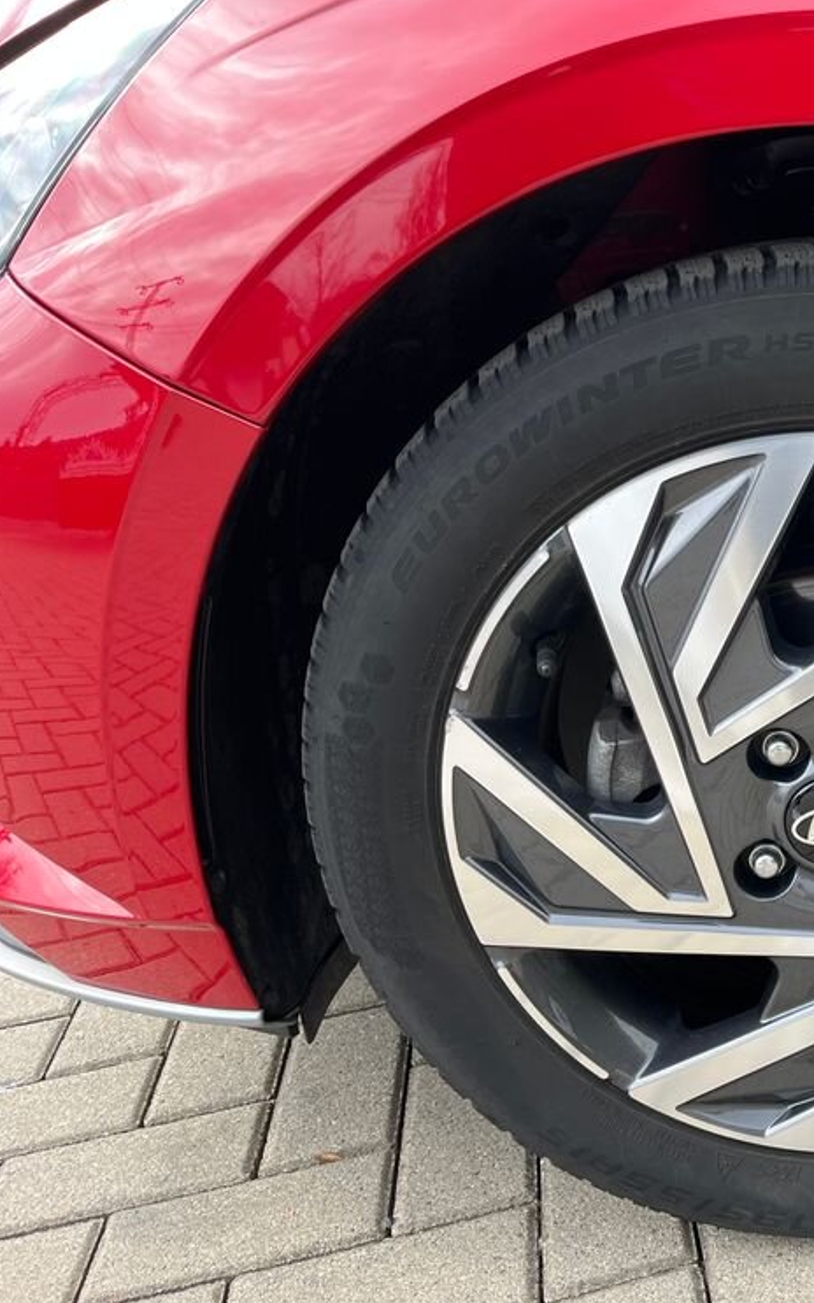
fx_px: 1350
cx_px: 886
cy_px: 638
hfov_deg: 30.2
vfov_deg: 51.5
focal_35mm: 38
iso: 50
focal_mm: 5.1
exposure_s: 1/339
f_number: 1.6
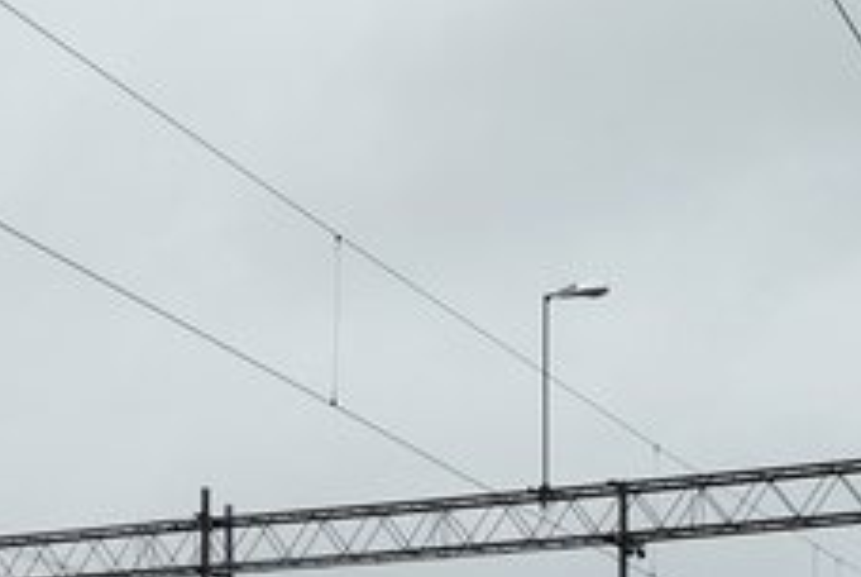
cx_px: 186
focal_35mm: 108
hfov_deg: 18.7
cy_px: 960
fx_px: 2586
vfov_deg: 11.9
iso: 200
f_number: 5.6
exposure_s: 1/340
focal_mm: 20.5
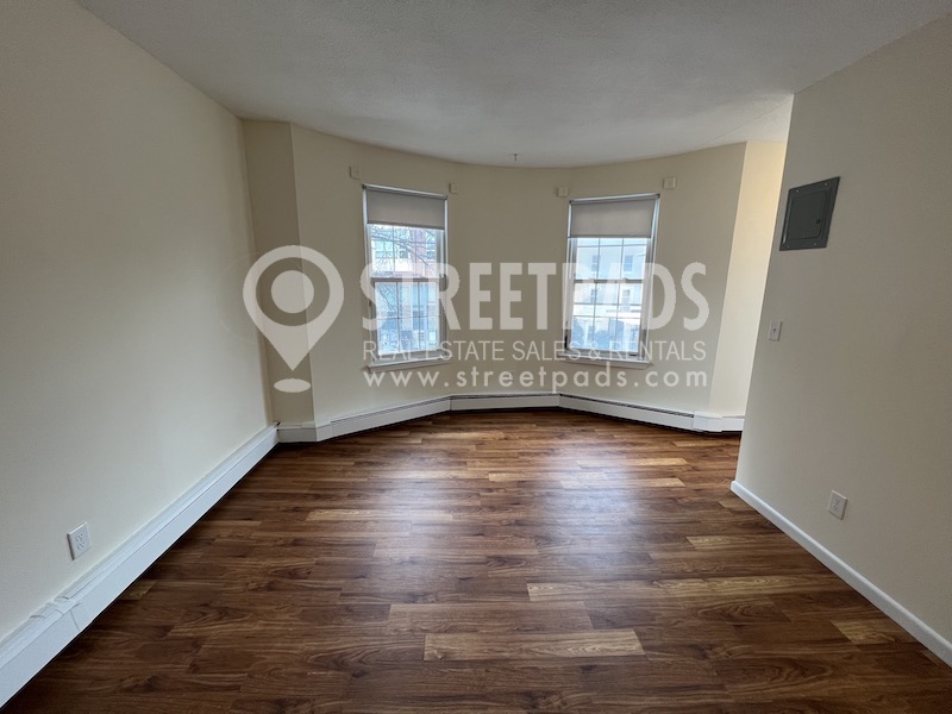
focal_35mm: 13
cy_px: 357
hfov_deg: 106.2
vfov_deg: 89.9
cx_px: 476
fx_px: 358
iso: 160
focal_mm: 1.57
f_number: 1.8
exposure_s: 1/120
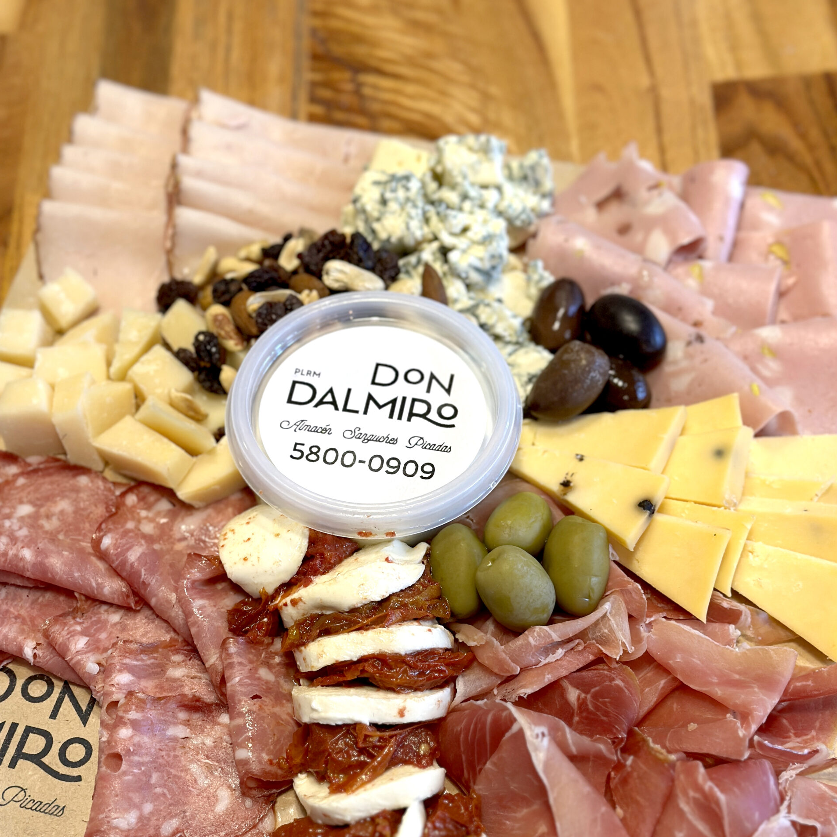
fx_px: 1559
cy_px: 521
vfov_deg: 29.9
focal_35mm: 57
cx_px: 420
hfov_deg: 30.0
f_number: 1.78
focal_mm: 6.86
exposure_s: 1/50
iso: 100
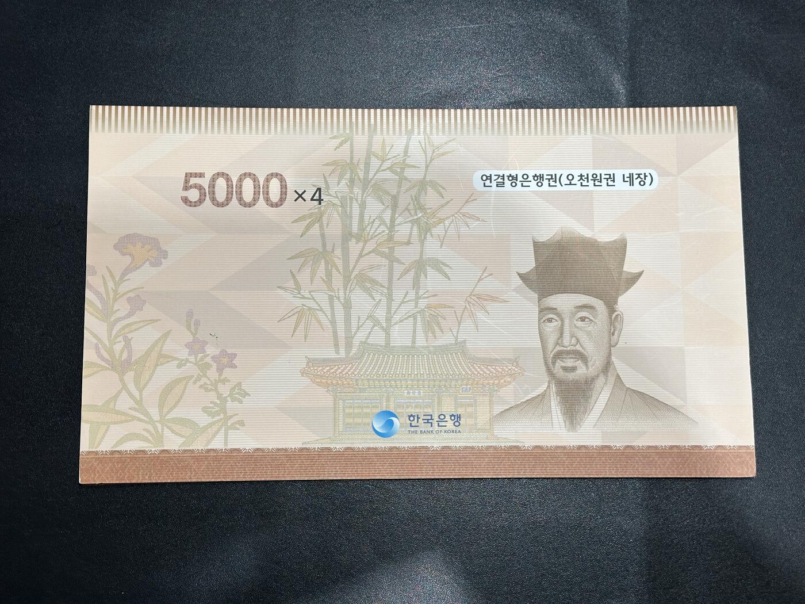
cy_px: 302
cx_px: 402
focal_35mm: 48
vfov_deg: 30.3
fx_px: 1116
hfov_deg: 39.7
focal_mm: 6.86
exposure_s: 1/50
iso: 64
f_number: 1.78
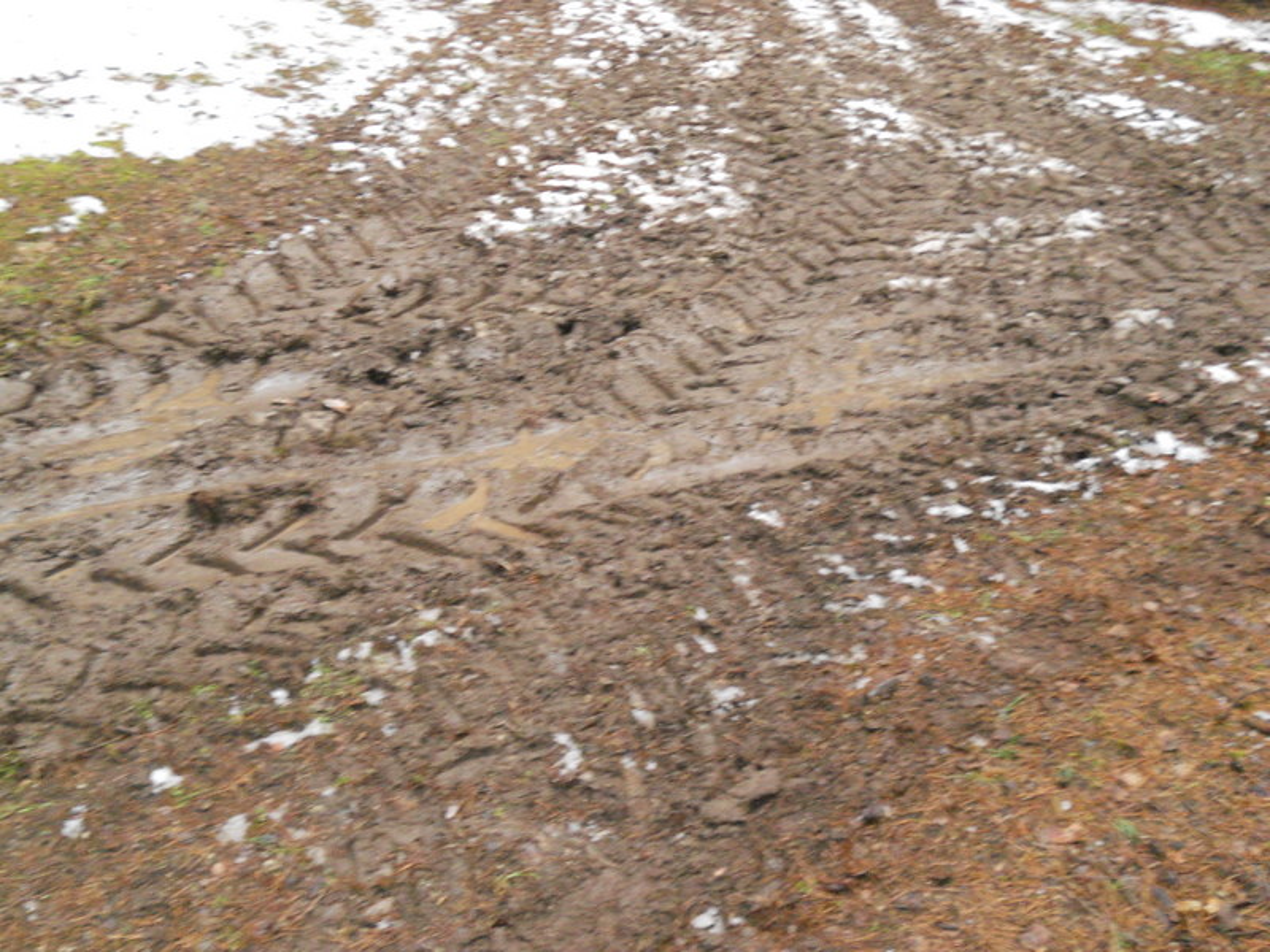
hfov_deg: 49.0
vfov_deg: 37.7
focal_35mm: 38
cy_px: 476
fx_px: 1394
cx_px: 635
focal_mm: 6.9
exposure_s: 1/30
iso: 500
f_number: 3.9
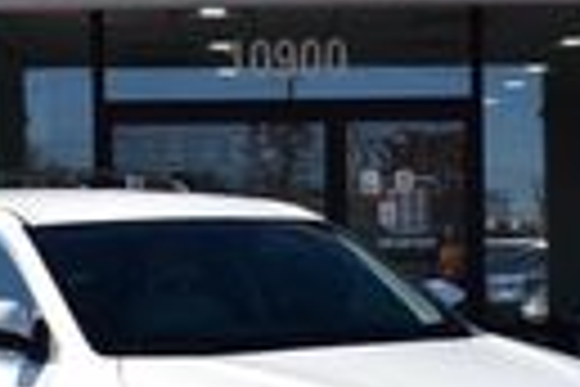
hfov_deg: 16.3
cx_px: 333
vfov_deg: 10.9
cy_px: 284
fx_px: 2023
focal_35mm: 126
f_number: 11
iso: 400
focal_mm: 27
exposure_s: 1/500
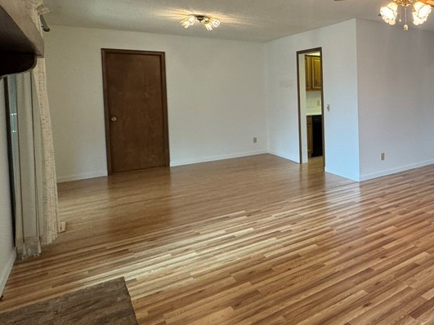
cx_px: 390
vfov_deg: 50.2
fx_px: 338
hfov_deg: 56.5
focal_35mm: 27
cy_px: 103
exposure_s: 1/120
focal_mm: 2.22
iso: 200
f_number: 2.2
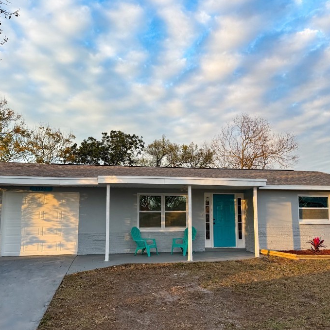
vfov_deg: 51.1
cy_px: 176
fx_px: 345
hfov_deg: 51.1
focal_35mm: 32
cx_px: 177
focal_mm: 6.76
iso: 80
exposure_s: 1/580
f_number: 1.8
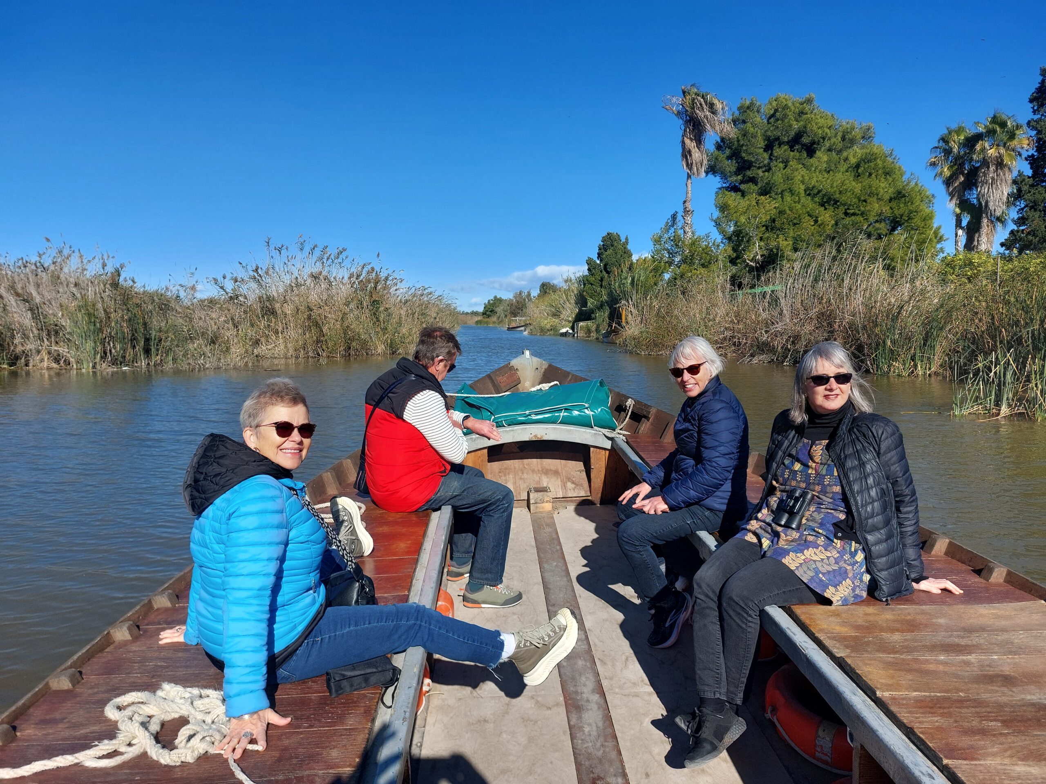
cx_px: 523
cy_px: 392
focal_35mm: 25
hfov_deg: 69.4
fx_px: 755
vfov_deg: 54.9
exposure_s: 1/2036
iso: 25
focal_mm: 5.23
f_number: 1.8
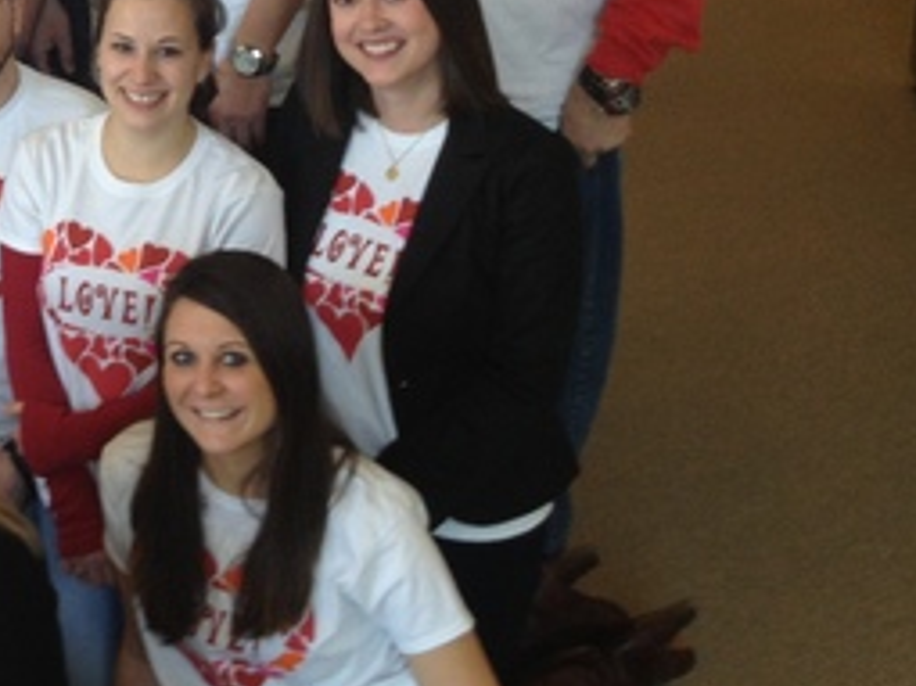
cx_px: -320
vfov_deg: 14.5
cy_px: -93
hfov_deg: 18.3
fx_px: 2618
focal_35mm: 99
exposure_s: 1/50
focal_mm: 4.28
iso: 50
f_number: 2.4
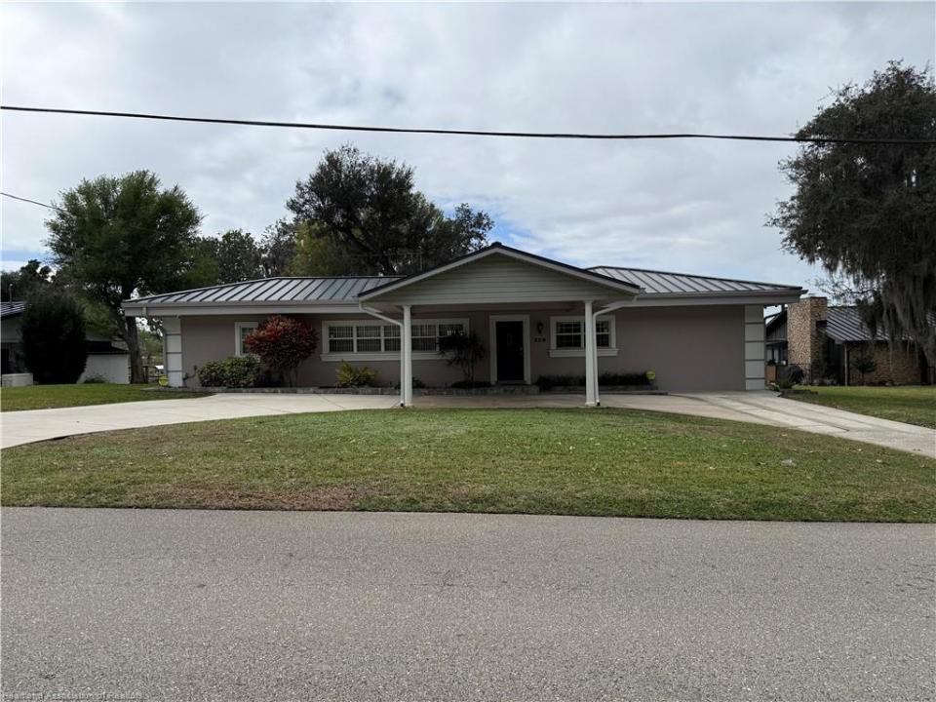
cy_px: 351
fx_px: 649
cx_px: 468
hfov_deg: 71.6
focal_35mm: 24
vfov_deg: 56.8
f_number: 1.78
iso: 80
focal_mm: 6.76
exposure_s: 1/6711
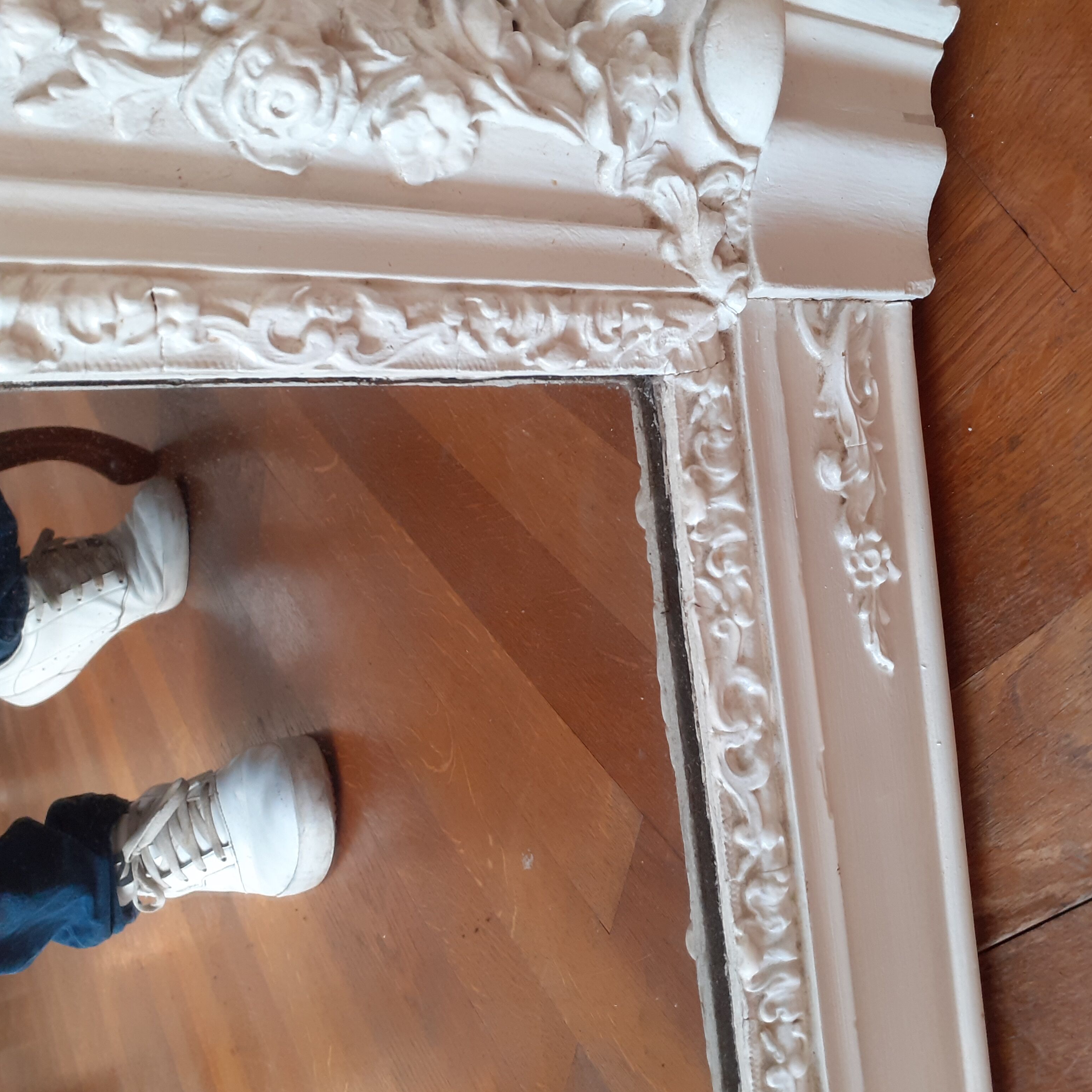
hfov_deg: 51.1
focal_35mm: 32
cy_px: 516
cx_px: 545
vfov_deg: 51.1
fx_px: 1142
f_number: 1.9
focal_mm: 3.6
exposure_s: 1/50
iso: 125
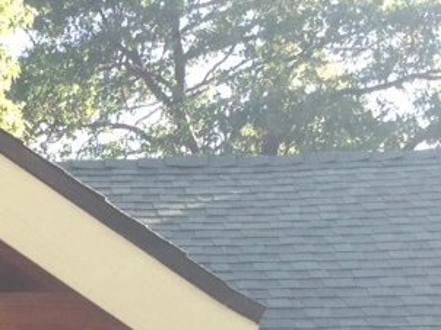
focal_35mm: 140
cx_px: -58
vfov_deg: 10.0
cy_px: 580
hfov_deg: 13.8
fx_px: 1782
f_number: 2.4
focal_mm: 4.13
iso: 64
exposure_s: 1/120
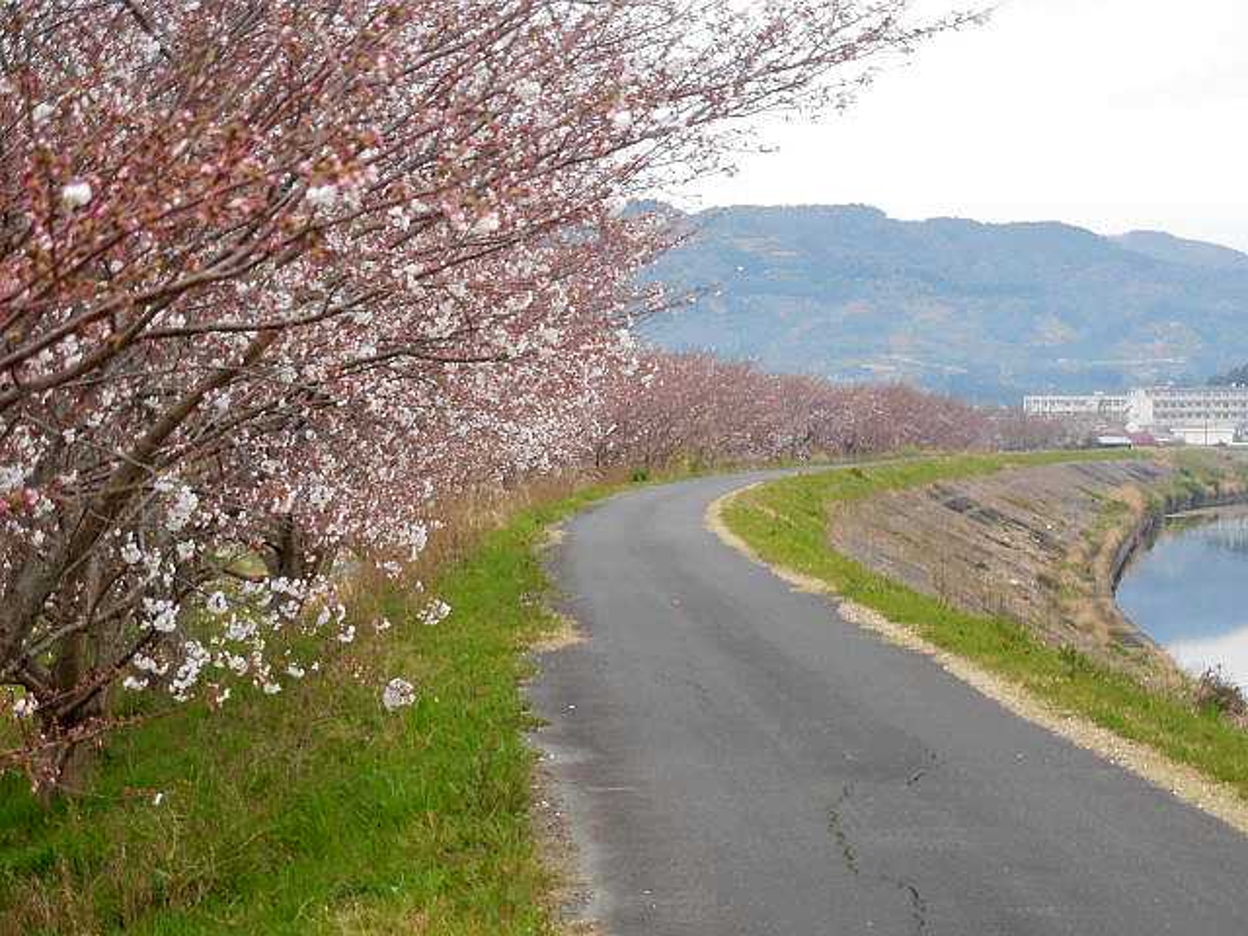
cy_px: 468
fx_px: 3209
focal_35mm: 89
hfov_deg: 22.0
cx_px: 624
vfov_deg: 16.6
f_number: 4.6
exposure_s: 1/250
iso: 360
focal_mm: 16
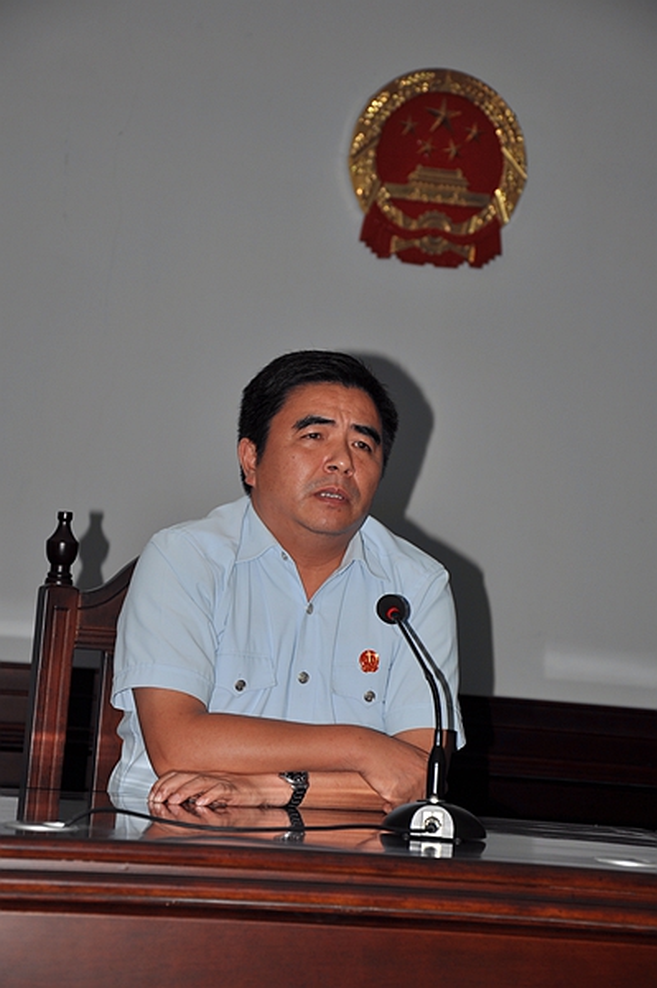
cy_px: 494
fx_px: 2550
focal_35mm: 93
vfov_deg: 21.9
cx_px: 328
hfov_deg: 14.7
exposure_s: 1/60
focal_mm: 62
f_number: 5.3
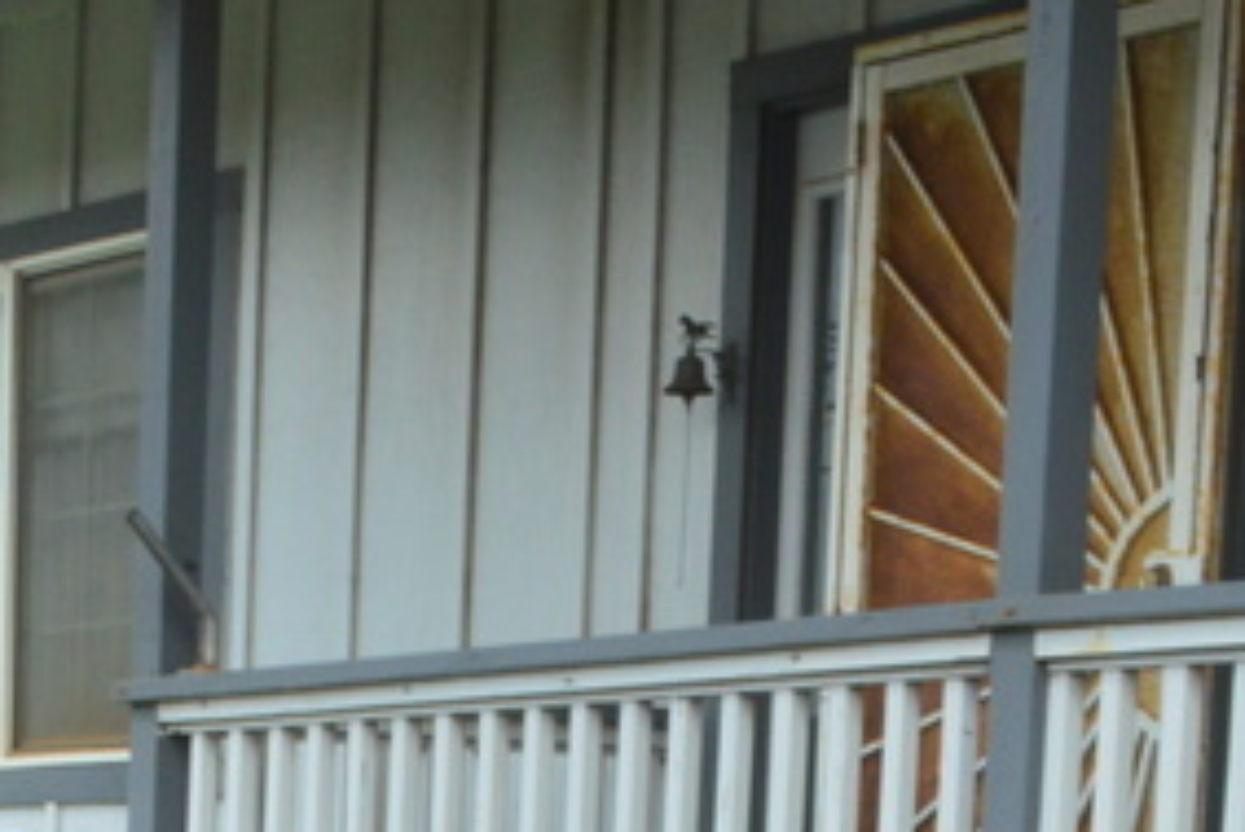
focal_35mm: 127
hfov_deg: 15.5
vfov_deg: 9.9
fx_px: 4394
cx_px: -290
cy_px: 1752
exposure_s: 1/320
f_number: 10
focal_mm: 20
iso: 400
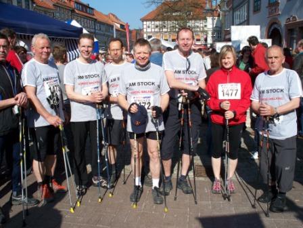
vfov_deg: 39.7
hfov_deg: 51.4
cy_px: 114
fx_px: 315
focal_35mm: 36
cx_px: 152
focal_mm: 7.54
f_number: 5
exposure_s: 1/400
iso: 64
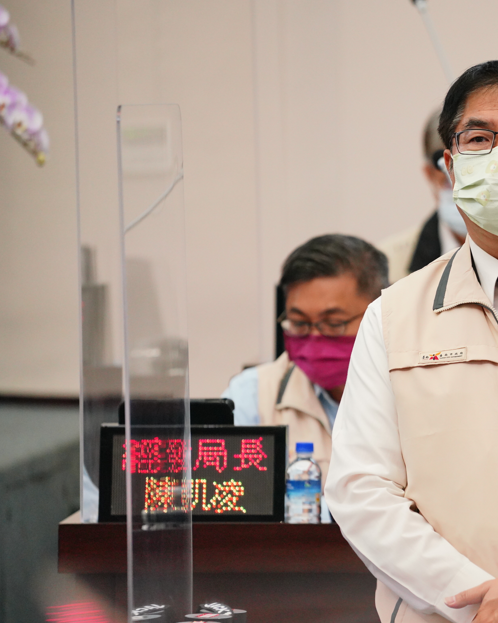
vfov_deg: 6.2
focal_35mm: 313
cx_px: 496
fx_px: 5767
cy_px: 341
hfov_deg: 4.9
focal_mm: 200
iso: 3200
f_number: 4
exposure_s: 1/200
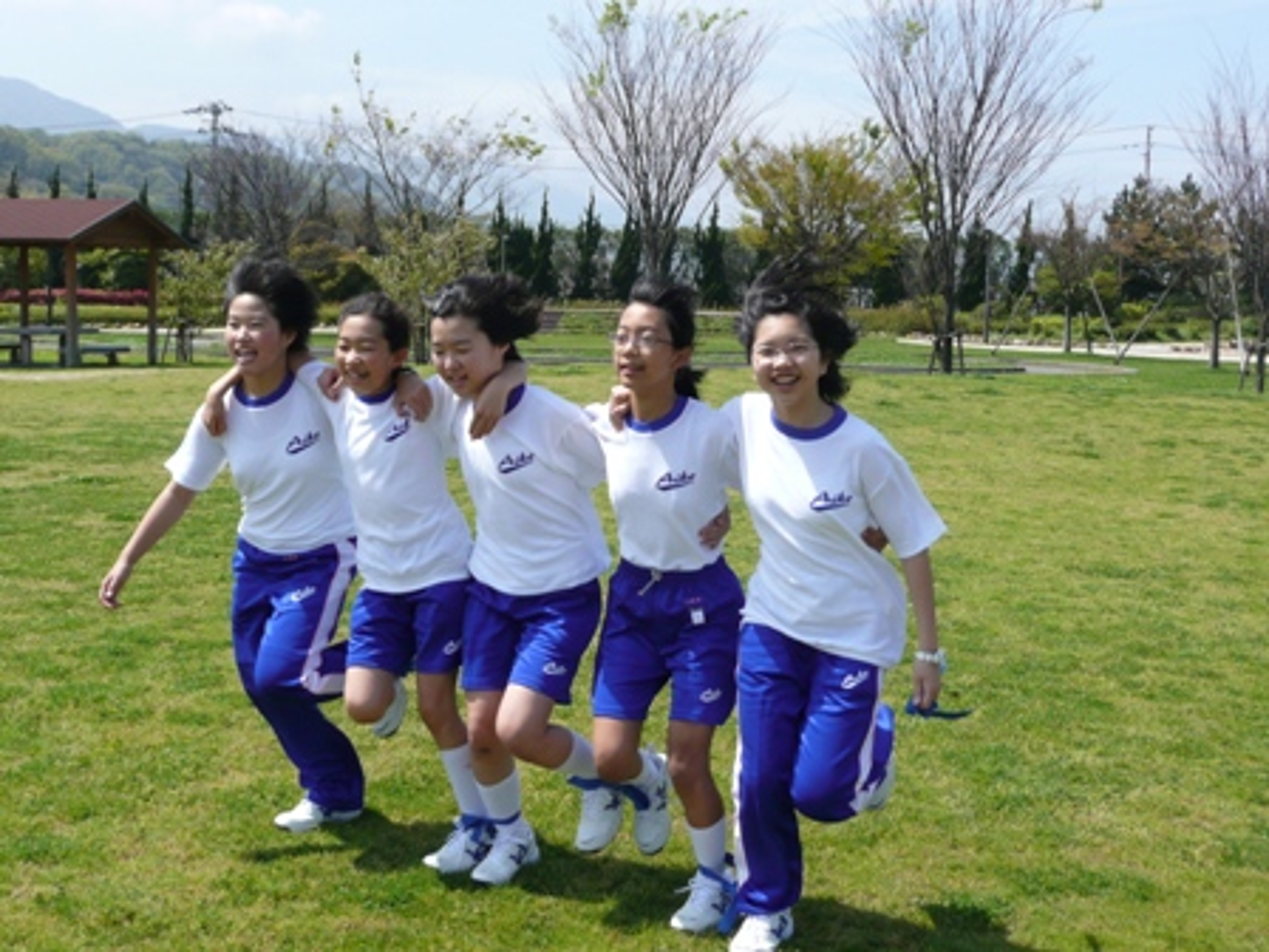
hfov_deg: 39.7
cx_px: 634
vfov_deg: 30.3
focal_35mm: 48
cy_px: 476
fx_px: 1760
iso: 100
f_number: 4.2
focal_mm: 7.8
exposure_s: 1/500
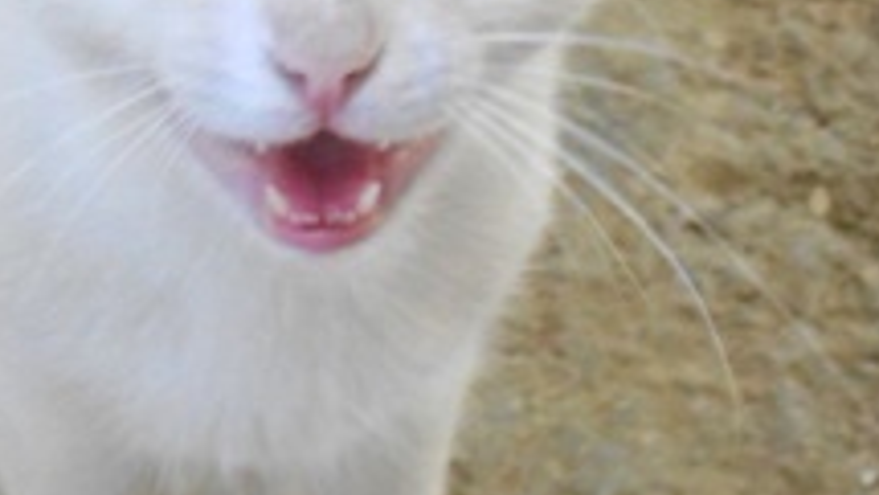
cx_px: 313
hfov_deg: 6.2
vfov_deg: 3.5
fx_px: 8089
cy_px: 86
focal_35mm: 347
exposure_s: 1/60
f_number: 6
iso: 400
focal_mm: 20.1
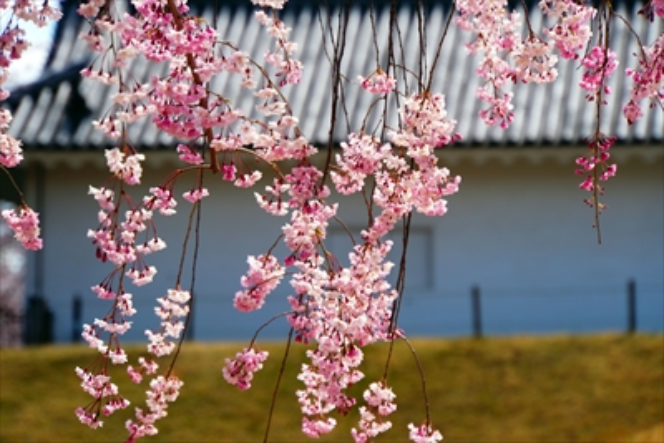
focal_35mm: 225
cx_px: 332
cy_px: 222
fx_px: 4157
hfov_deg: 9.1
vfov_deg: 6.1
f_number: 7.1
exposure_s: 1/320
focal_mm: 150.2
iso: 100
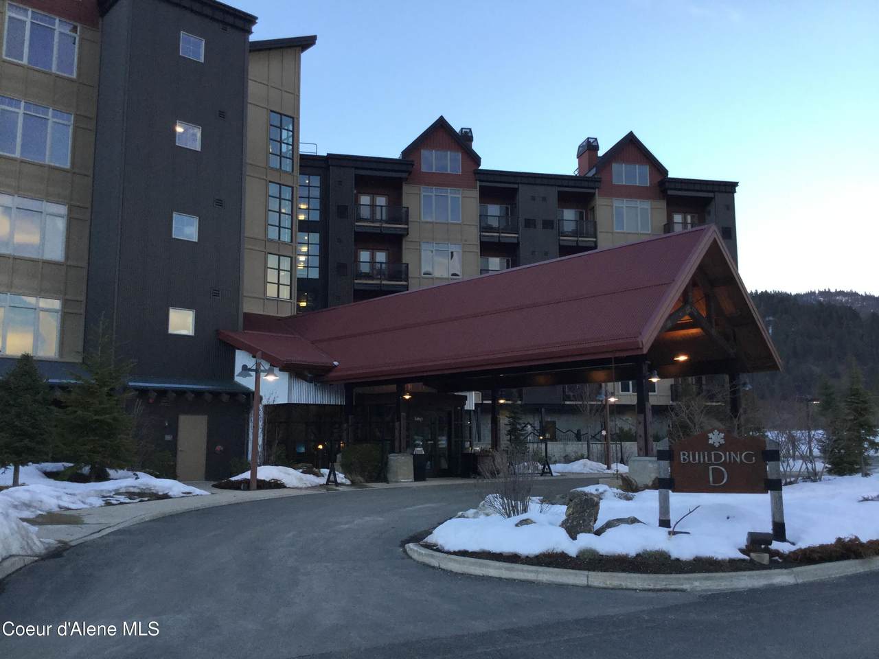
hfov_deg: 58.4
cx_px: 440
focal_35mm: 31
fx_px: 787
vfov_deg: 45.4
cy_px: 330
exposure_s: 1/40
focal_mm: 3.3
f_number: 2.4
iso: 25
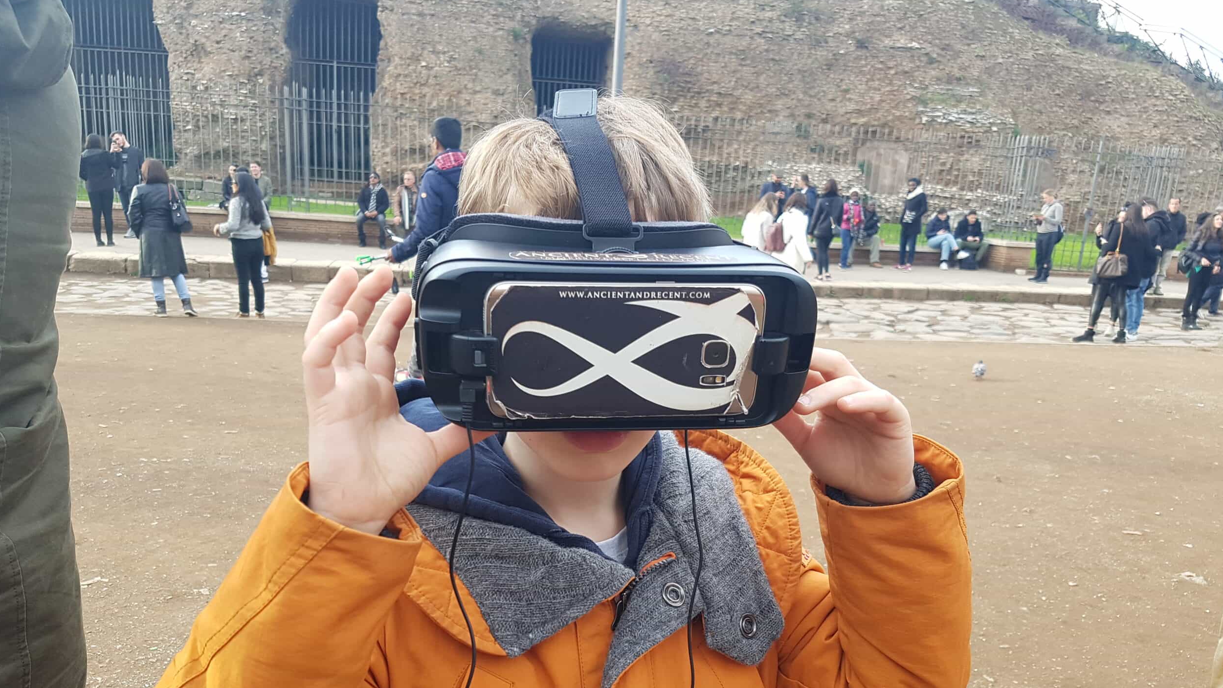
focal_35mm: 29
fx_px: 940
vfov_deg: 39.6
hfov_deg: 66.1
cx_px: 607
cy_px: 466
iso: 50
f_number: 1.7
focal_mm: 4.2
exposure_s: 1/243
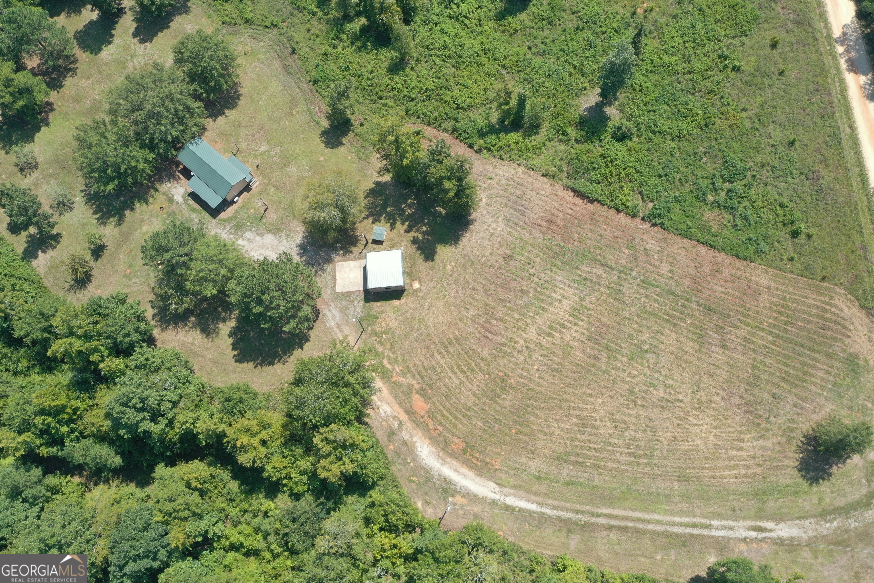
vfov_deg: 46.4
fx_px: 680
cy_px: 292
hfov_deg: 65.5
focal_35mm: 28
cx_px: 437
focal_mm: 10.26
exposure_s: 1/120
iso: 100
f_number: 7.1
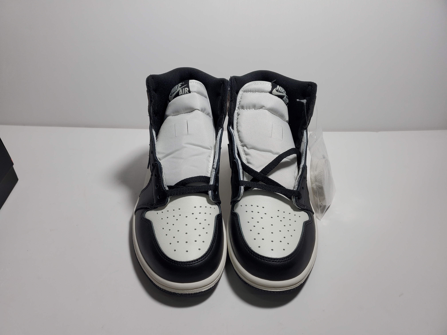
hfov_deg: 67.3
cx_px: 224
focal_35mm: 26
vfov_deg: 53.1
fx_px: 336
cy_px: 168
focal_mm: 4.3
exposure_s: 1/854
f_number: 1.5
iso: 50
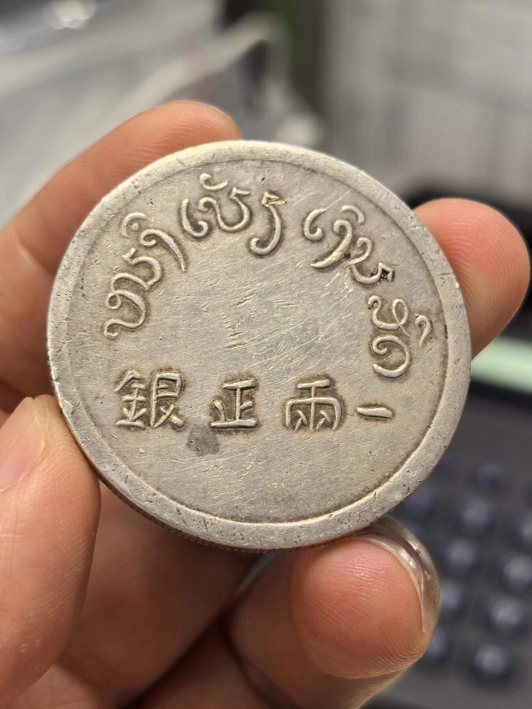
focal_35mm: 54
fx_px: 1107
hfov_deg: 27.0
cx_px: 266
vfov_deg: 35.5
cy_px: 354
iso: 160
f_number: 2
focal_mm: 6.98
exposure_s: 1/50
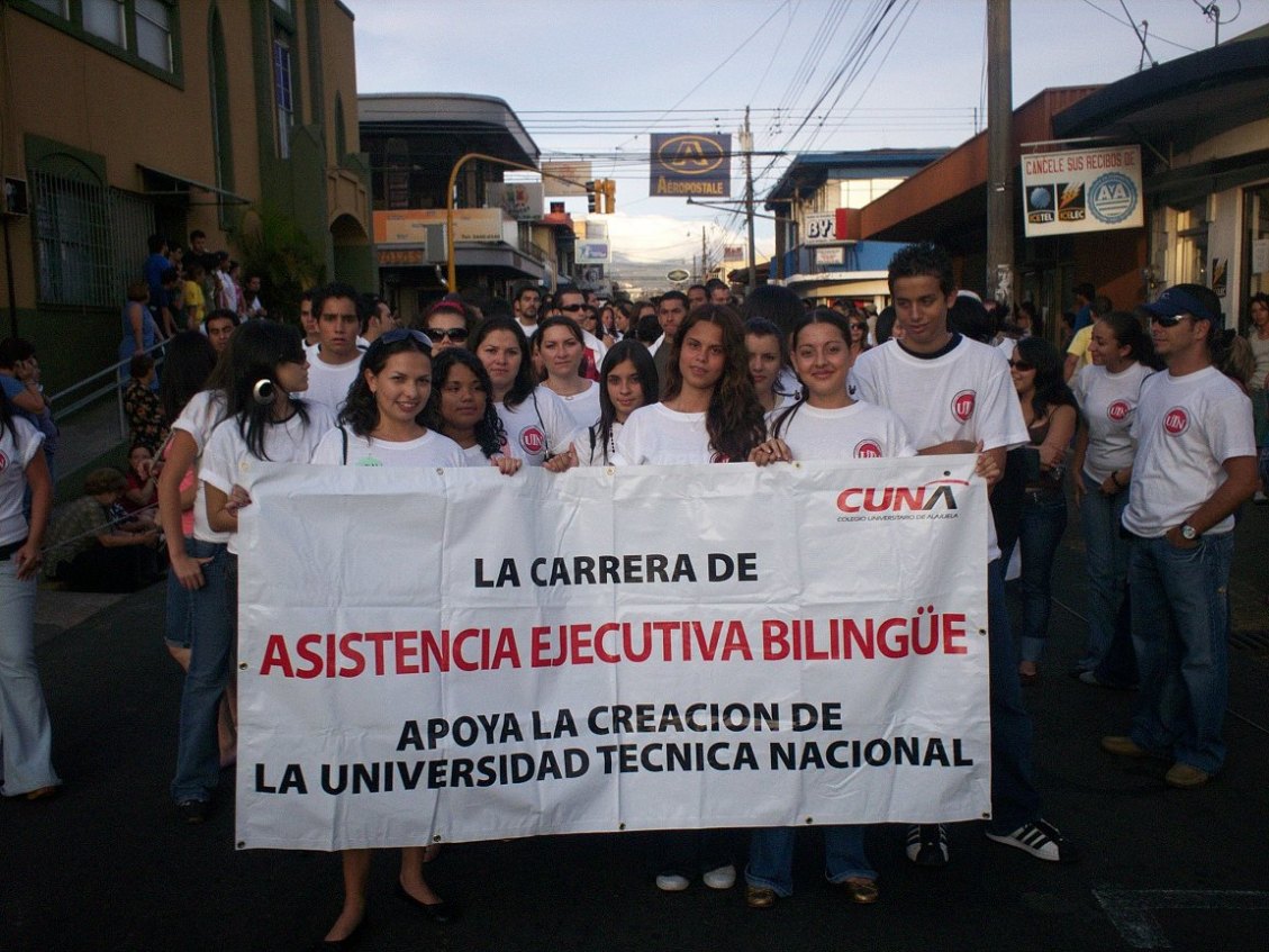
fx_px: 1320
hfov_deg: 51.3
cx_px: 634
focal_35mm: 36
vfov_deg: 39.7
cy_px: 476
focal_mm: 6
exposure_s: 1/193
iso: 100
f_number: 4.5
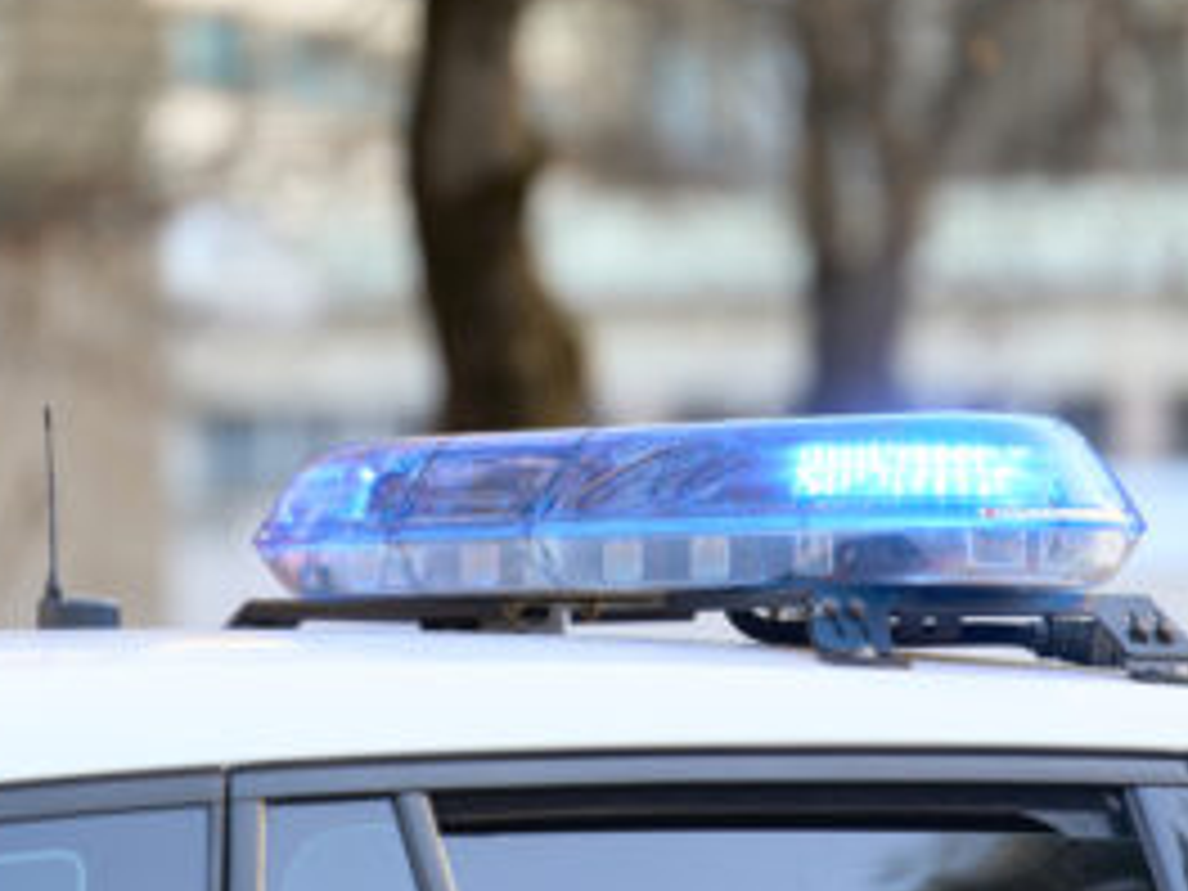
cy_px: 353
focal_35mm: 278
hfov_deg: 7.1
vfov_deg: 5.3
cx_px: 637
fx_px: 9541
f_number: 2.8
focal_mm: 180
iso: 125
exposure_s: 1/125
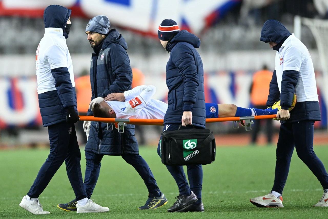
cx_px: 164
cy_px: 110
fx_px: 3645
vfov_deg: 3.4
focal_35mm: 400
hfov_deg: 5.2
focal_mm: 400
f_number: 2.8
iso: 3200
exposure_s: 1/640
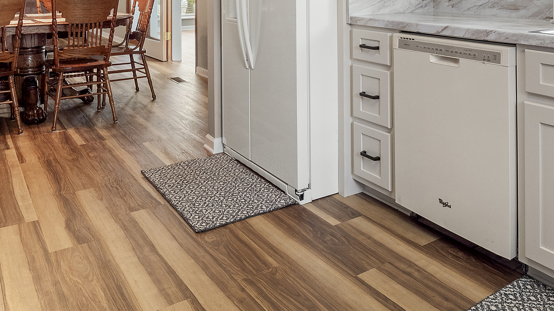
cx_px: 324
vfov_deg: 30.8
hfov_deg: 59.1
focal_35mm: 33
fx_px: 485
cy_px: -51
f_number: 5.6
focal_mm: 8
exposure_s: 1/13
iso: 400
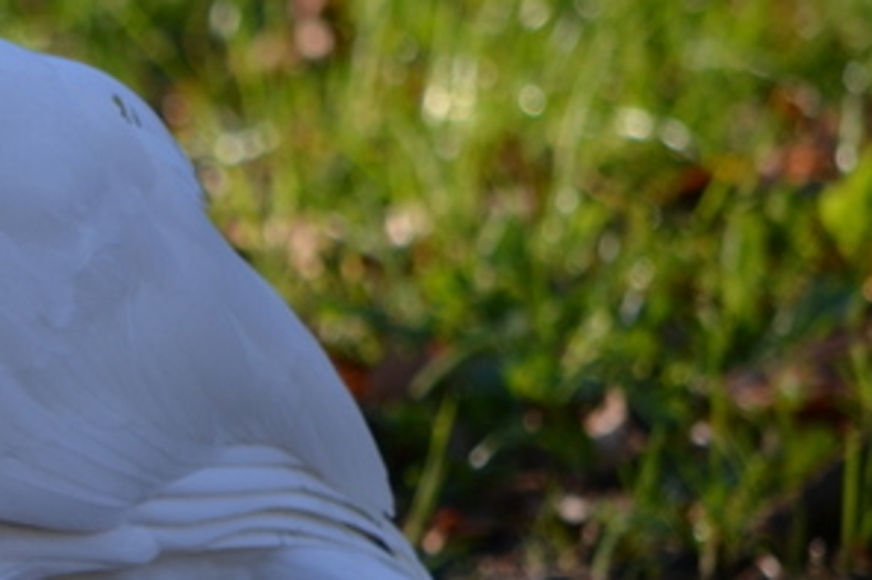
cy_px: 358
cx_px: -303
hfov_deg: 1.9
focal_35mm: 1096
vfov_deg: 1.3
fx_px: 26532
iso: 200
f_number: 5.6
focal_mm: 270
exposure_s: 1/320
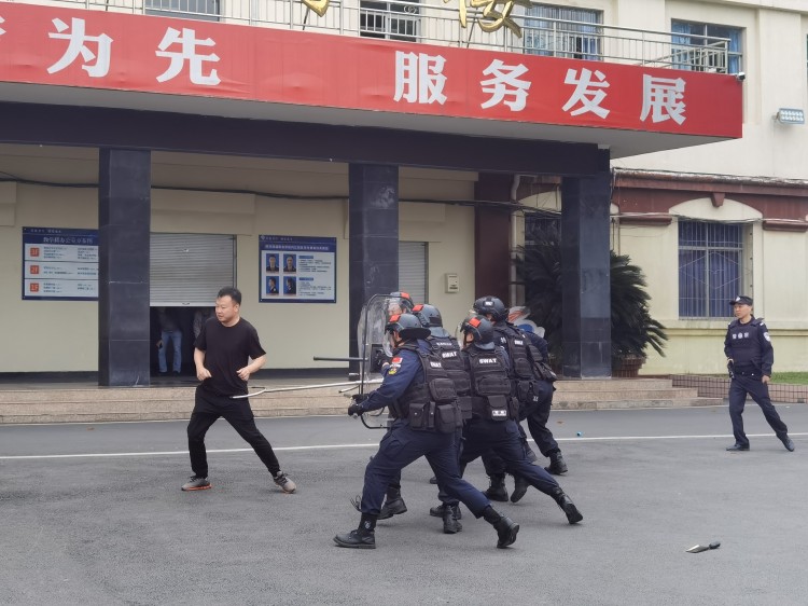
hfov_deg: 31.2
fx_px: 1447
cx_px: 404
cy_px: 303
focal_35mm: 62
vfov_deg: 23.6
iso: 50
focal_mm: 6.71
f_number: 1.9
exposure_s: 1/908
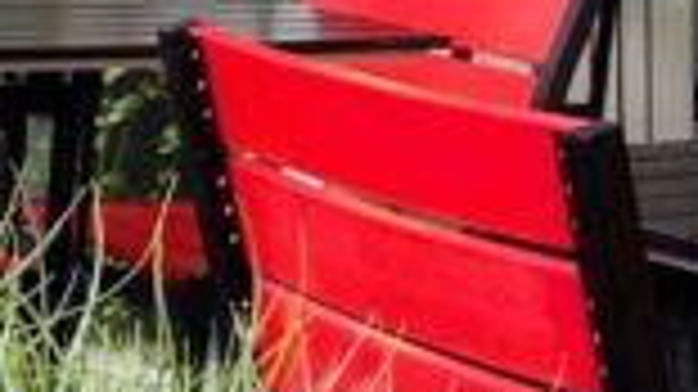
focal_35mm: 146
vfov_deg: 8.3
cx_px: -901
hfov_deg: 12.2
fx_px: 2701
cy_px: 117
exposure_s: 1/120
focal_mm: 4.25
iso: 64
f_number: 1.8
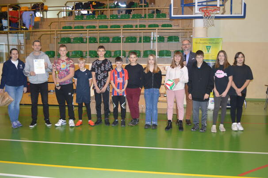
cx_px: 134
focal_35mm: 36
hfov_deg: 53.2
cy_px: 89
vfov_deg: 36.8
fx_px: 268
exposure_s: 1/60
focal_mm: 24
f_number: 4
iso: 800
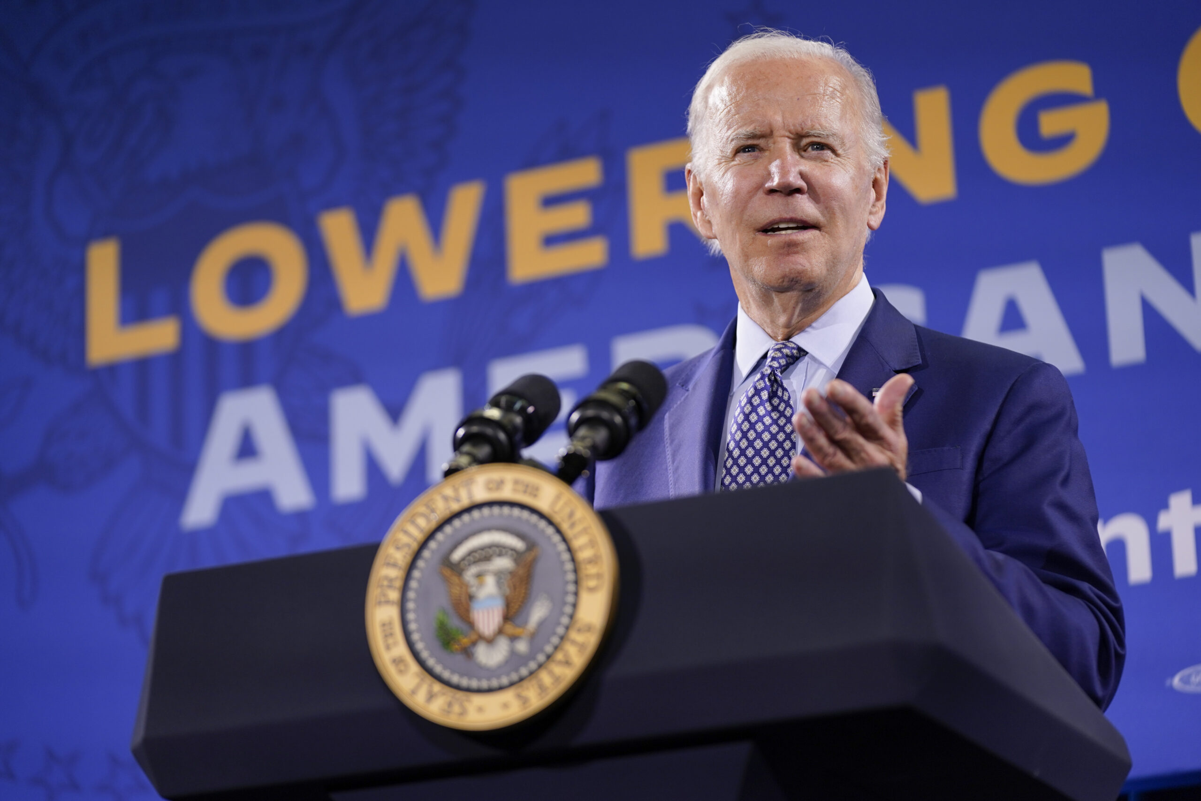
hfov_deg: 17.1
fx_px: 4003
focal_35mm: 120
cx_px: 600
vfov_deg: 11.4
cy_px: 400
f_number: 2.8
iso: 500
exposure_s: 1/250
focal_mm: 120
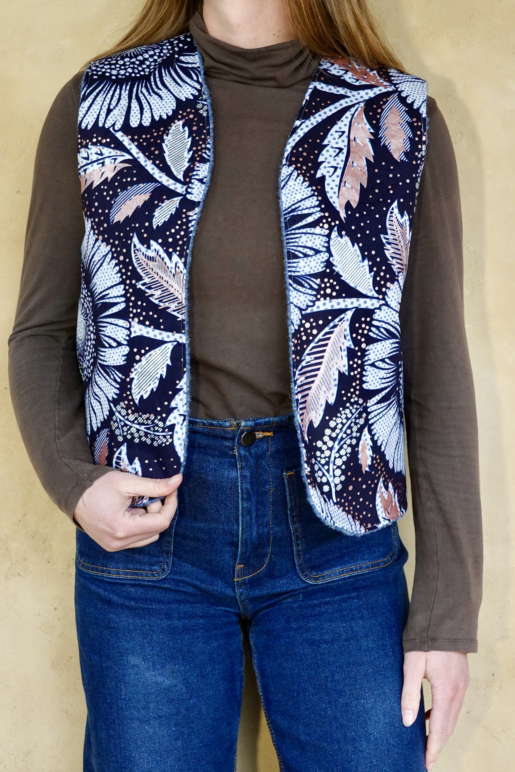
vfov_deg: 32.9
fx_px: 1309
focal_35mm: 61
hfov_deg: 22.3
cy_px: 380
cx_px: 261
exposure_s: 1/60
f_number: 4
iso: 640
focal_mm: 22
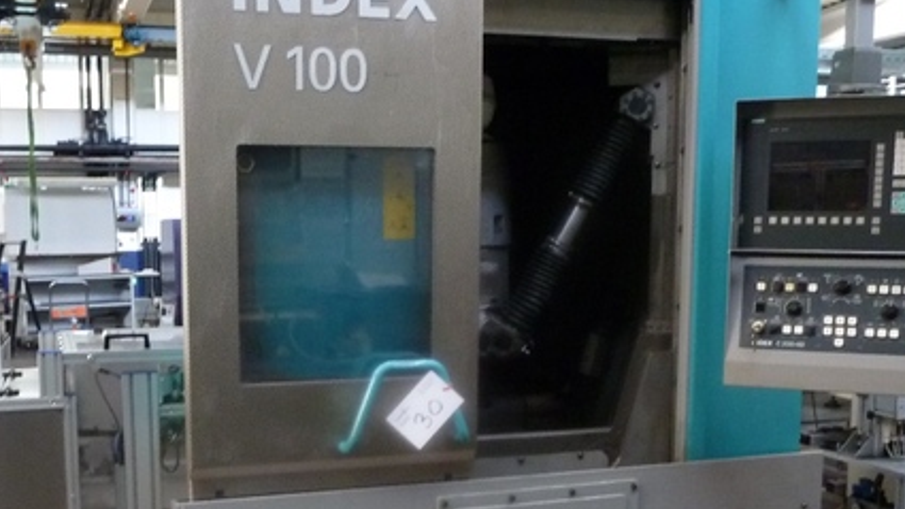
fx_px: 984
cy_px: 358
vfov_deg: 28.7
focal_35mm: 41
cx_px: 358
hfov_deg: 49.1
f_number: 3.3
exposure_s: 1/8
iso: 400
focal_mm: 4.1
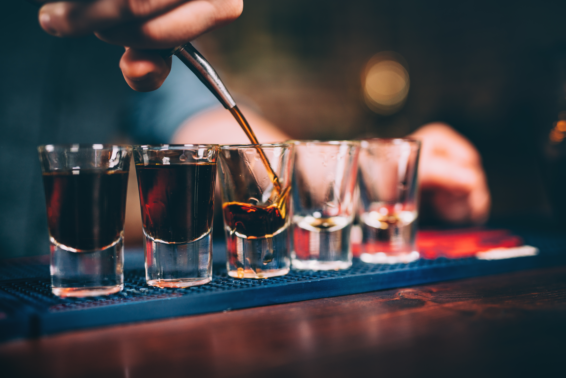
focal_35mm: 50
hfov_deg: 39.6
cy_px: 189
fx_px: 786
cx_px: 283
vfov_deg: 27.0
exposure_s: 1/250
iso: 250
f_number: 1.6
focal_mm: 50
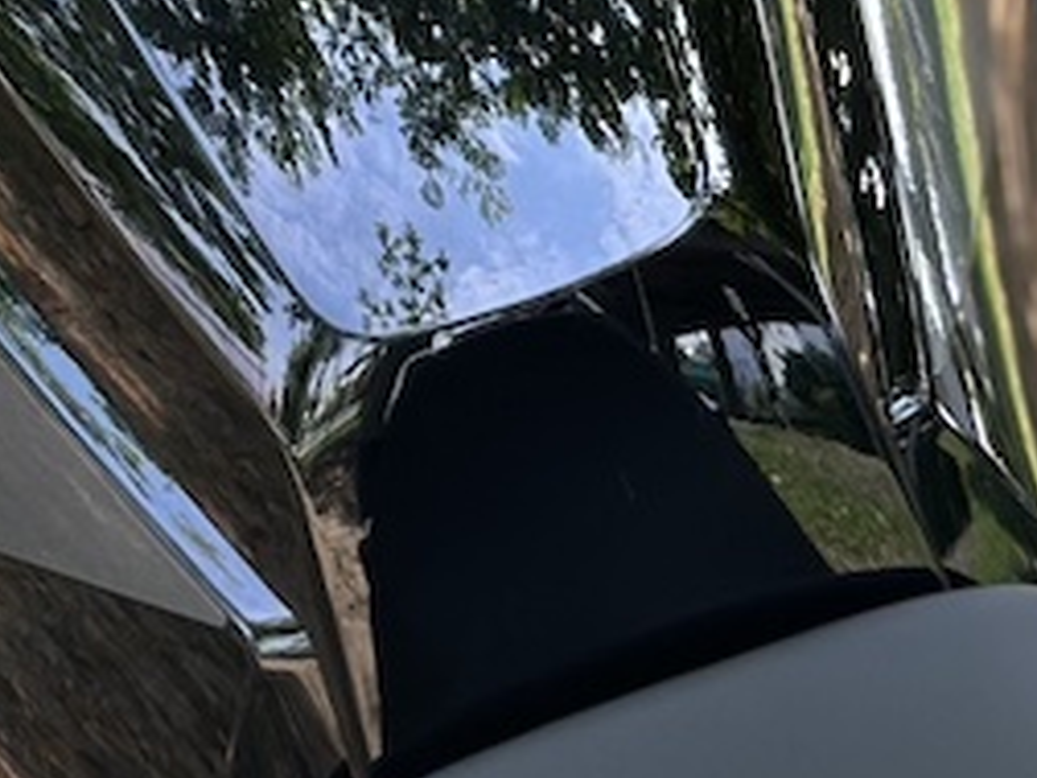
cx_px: -309
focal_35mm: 206
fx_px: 6171
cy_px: -749
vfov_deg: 7.0
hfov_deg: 9.4
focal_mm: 6.86
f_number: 1.78
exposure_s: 1/260
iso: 80
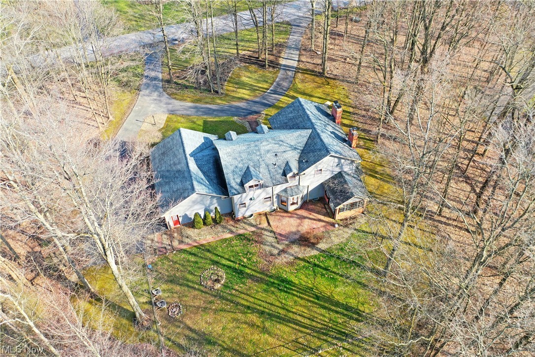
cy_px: 178
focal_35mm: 28
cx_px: 268
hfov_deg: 65.5
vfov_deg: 46.4
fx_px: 416
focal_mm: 10.26
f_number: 3.5
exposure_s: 1/80
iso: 100
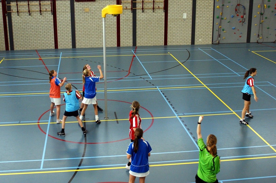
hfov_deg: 46.4
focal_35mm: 42
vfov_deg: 31.8
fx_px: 322
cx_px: 138
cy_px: 92
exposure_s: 1/200
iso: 800
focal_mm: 28
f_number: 4
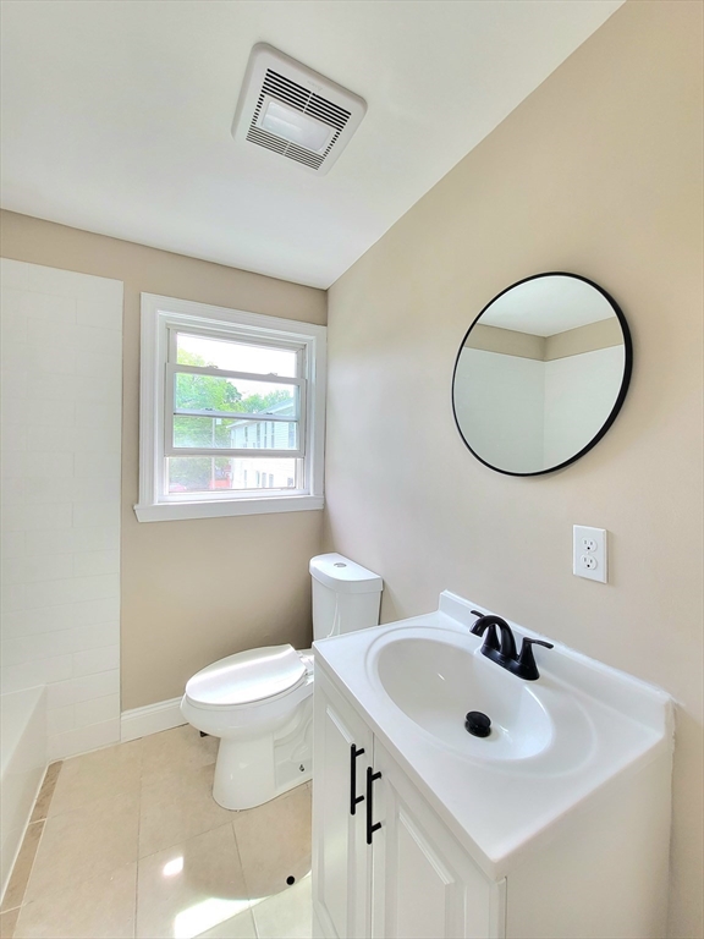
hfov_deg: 89.9
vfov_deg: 106.2
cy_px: 470
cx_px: 352
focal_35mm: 13
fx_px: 353
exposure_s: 1/60.2
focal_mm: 1.74
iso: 80
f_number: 2.2
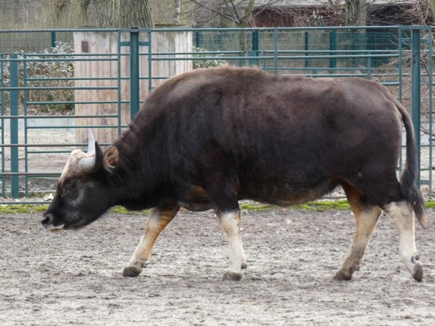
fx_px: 2865
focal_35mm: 228
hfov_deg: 8.7
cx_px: 218
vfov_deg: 6.5
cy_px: 163
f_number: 4
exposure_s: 1/400
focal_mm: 40.5
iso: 400
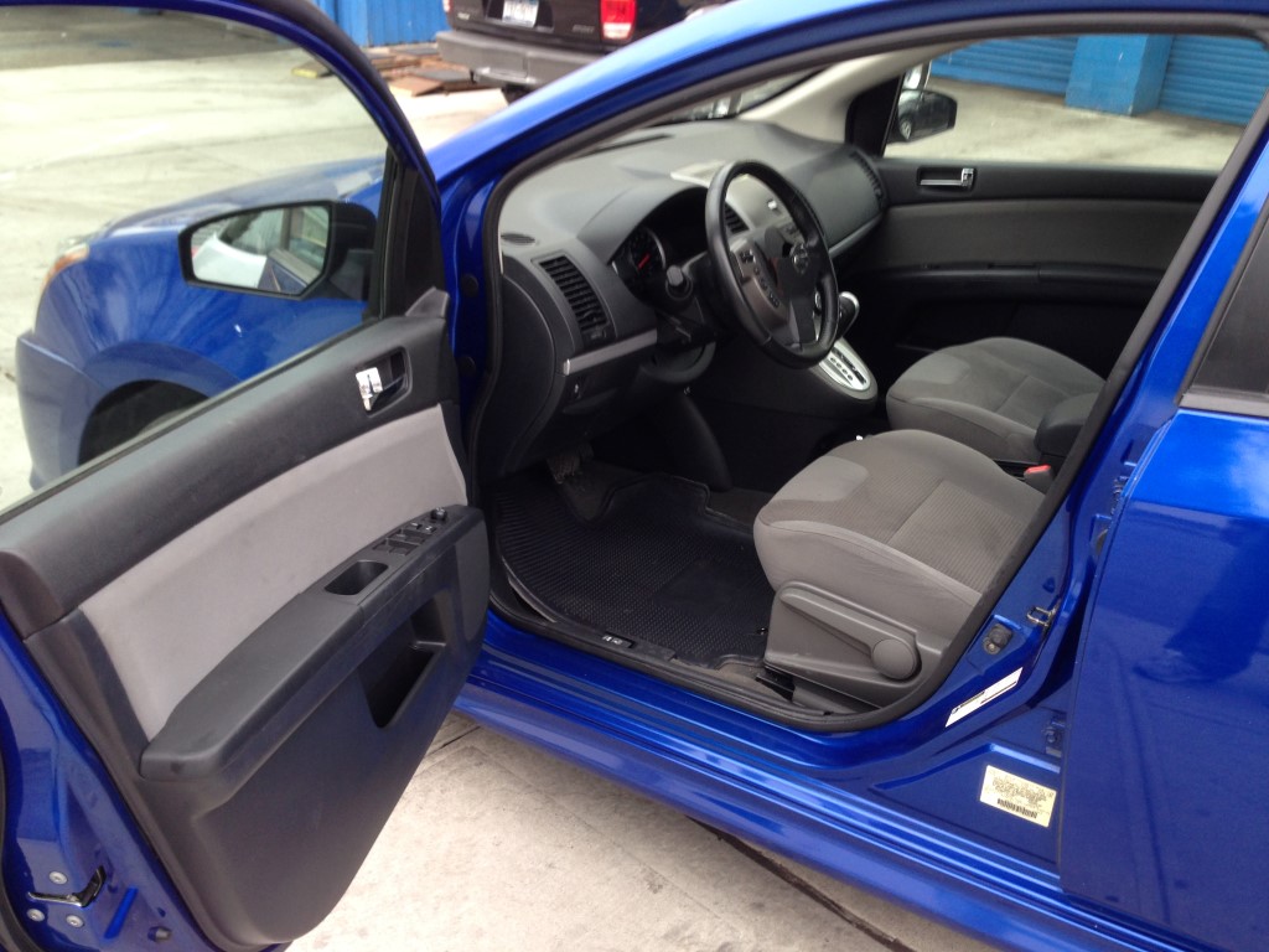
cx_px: 634
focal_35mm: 33
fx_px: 1210
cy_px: 476
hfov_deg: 55.4
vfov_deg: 42.9
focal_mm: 4.12
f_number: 2.4
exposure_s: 1/40
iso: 50
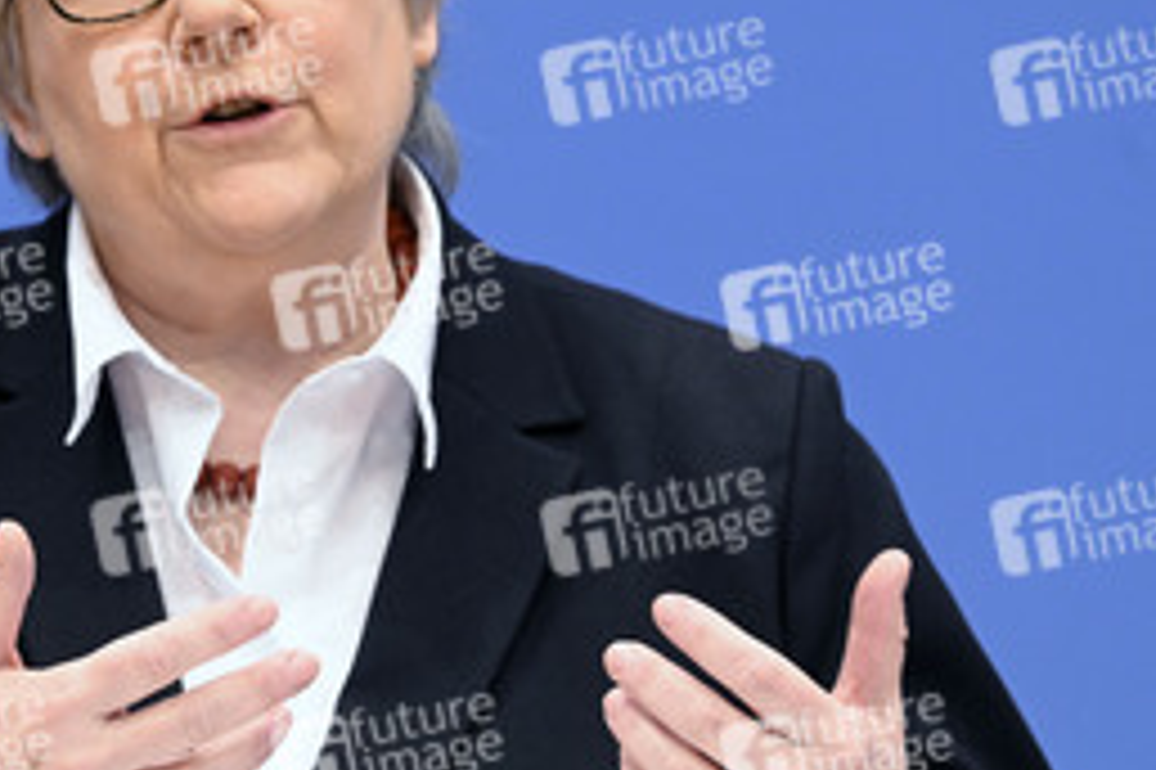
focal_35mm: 228
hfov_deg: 9.0
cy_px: 185
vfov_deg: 6.0
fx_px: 7316
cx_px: 268
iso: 5000
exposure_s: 1/500
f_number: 5
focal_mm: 130
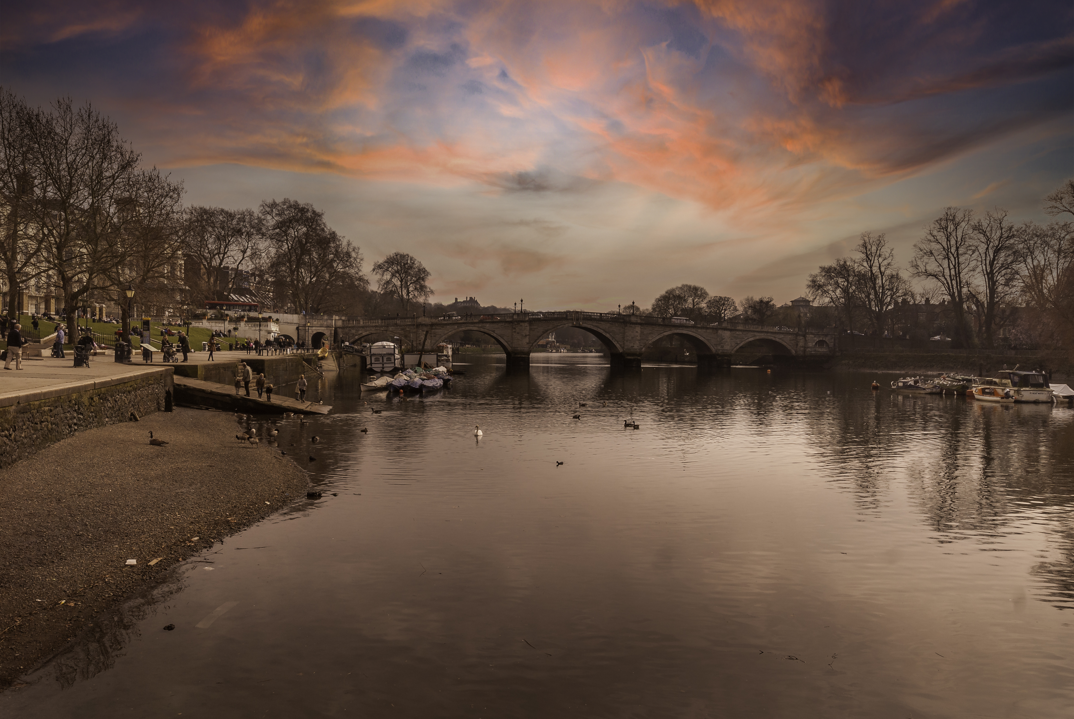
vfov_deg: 43.7
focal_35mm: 30
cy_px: 360
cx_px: 537
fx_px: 896
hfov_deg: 61.9
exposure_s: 1/1250
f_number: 5.6
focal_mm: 20
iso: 100
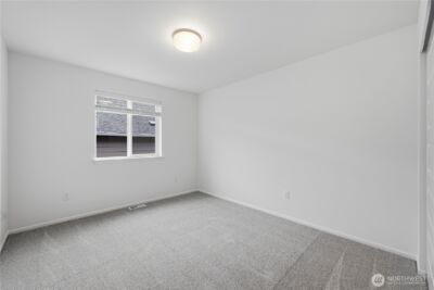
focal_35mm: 15
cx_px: 217
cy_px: 145
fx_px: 181
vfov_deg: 77.4
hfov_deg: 100.4
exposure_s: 1/30
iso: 100
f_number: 7.1
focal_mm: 15
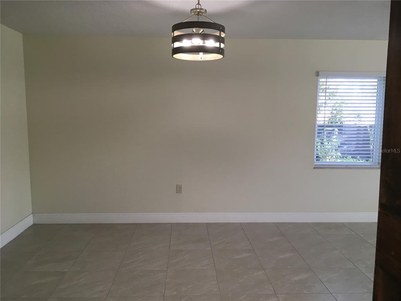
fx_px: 336
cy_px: 150
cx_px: 200
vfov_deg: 48.2
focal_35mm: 29
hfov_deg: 61.7
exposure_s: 1/30
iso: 25
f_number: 2.2
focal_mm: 4.15
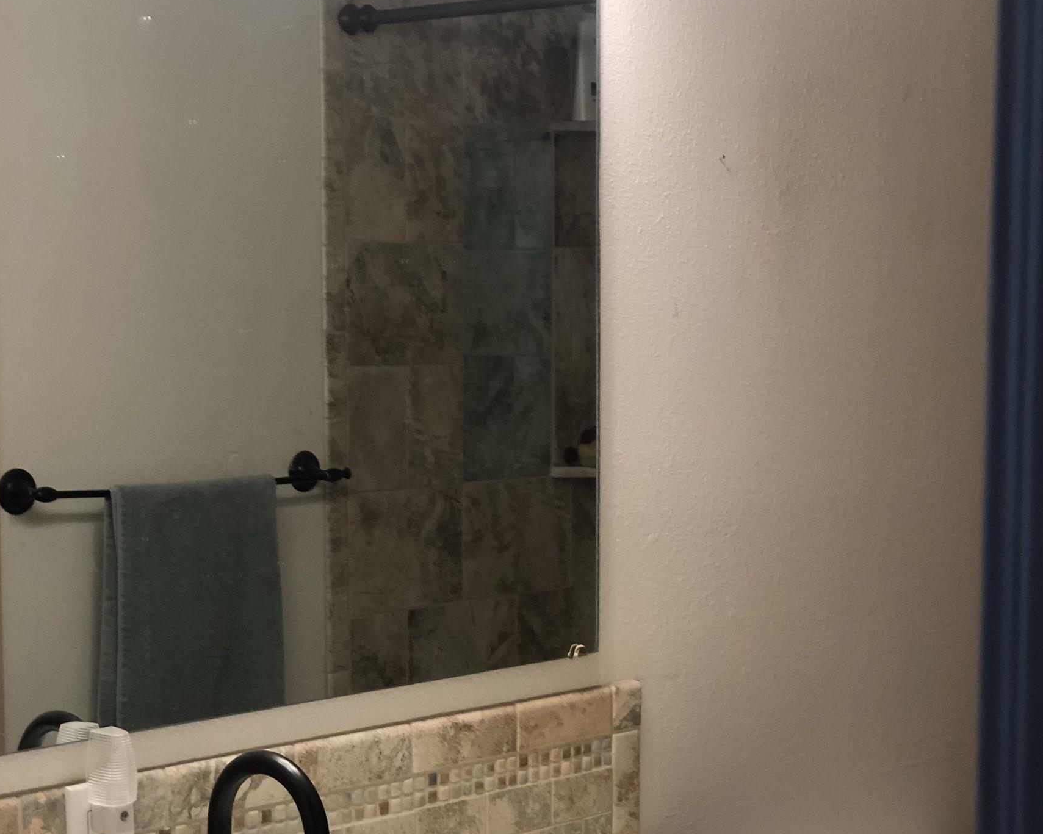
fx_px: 2315
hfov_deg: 25.4
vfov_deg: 20.4
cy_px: 547
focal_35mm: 75
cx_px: 521
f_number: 2.8
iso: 125
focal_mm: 6.6
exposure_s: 1/30
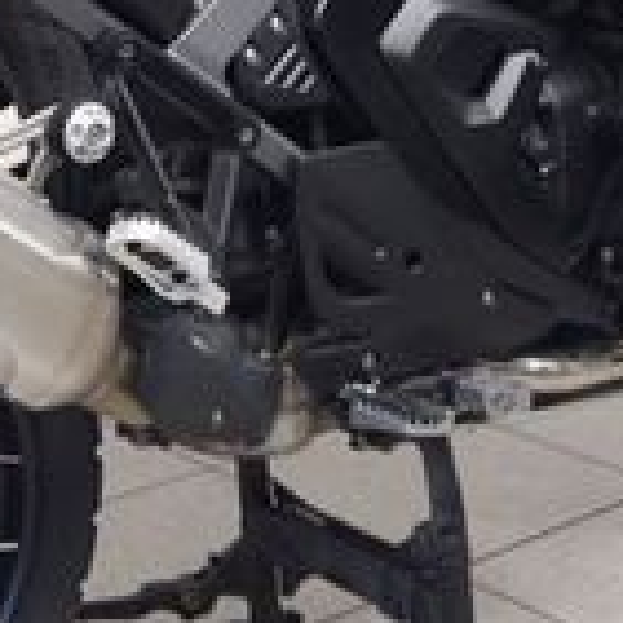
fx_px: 1873
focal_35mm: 92
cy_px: 31
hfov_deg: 18.4
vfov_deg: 18.5
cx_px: 18
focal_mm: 5.4
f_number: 1.8
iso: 125
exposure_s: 1/50
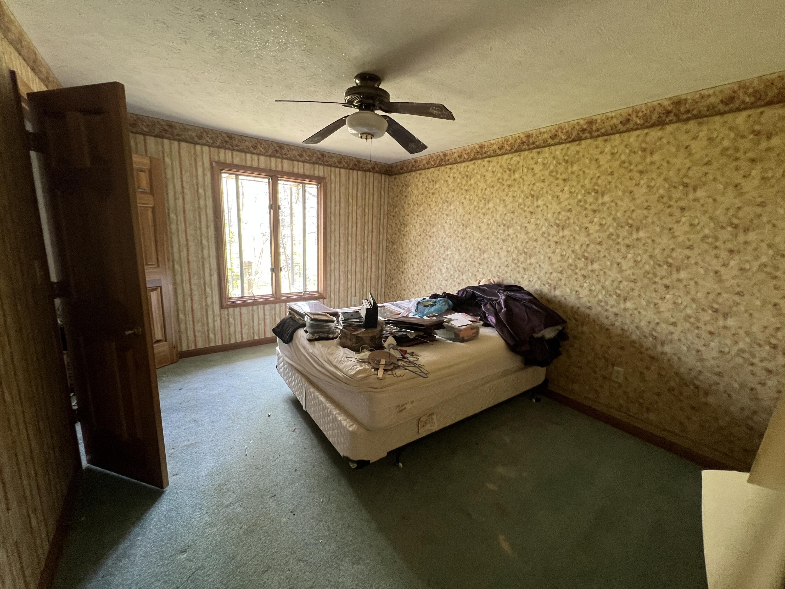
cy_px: 294
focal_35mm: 13
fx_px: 295
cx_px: 392
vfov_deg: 89.9
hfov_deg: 106.2
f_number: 1.8
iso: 320
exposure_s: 1/60
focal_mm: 1.57
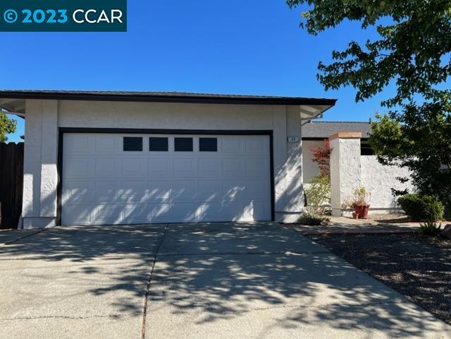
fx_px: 339
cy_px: 170
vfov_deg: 53.1
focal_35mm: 26
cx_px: 226
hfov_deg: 67.3
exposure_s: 1/2404
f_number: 1.5
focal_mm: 5.7
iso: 50
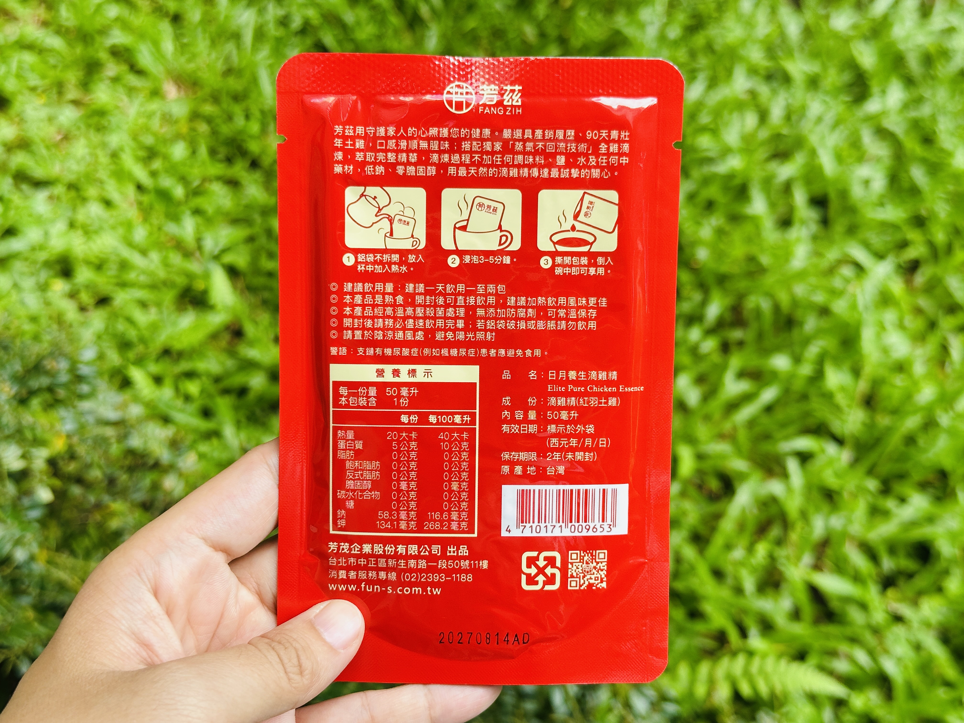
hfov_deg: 39.7
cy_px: 362
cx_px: 482
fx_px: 1337
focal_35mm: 48
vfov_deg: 30.3
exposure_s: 1/149
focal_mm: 6.86
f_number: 1.78
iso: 50
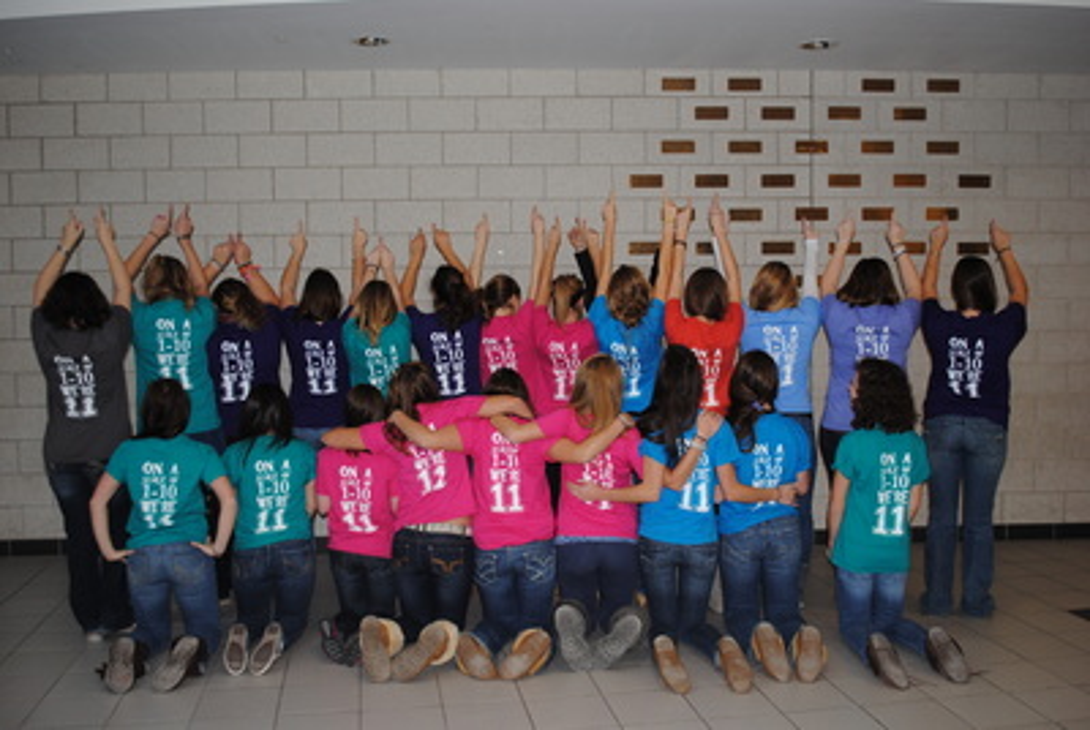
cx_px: 545
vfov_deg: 40.1
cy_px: 365
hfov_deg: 57.2
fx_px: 1001
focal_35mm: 33
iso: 200
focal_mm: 22
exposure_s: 1/60
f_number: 4
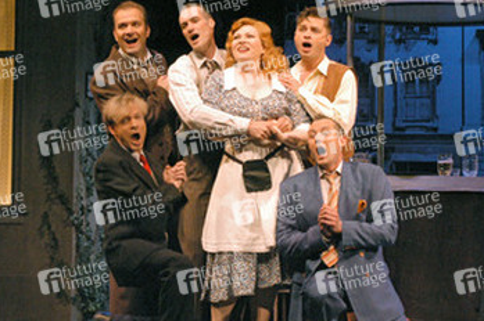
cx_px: 231
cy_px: 174
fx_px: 2082
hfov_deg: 13.3
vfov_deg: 8.8
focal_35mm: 155
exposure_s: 1/60
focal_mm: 80
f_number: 6.3
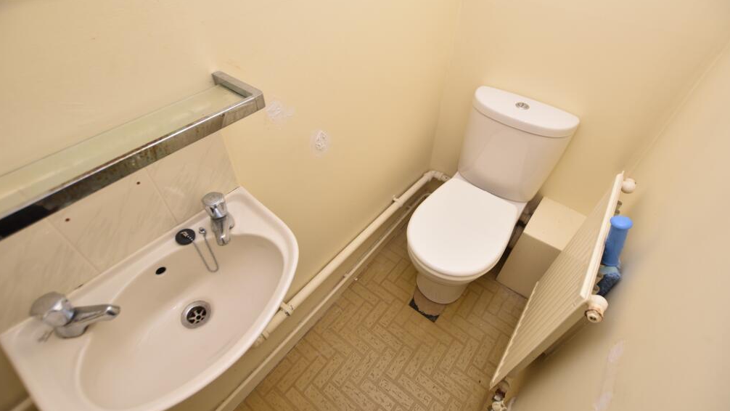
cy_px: 198
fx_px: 310
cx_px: 368
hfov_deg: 99.4
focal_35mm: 16
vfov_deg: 67.1
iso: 125
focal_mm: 10
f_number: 3.5
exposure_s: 1/15
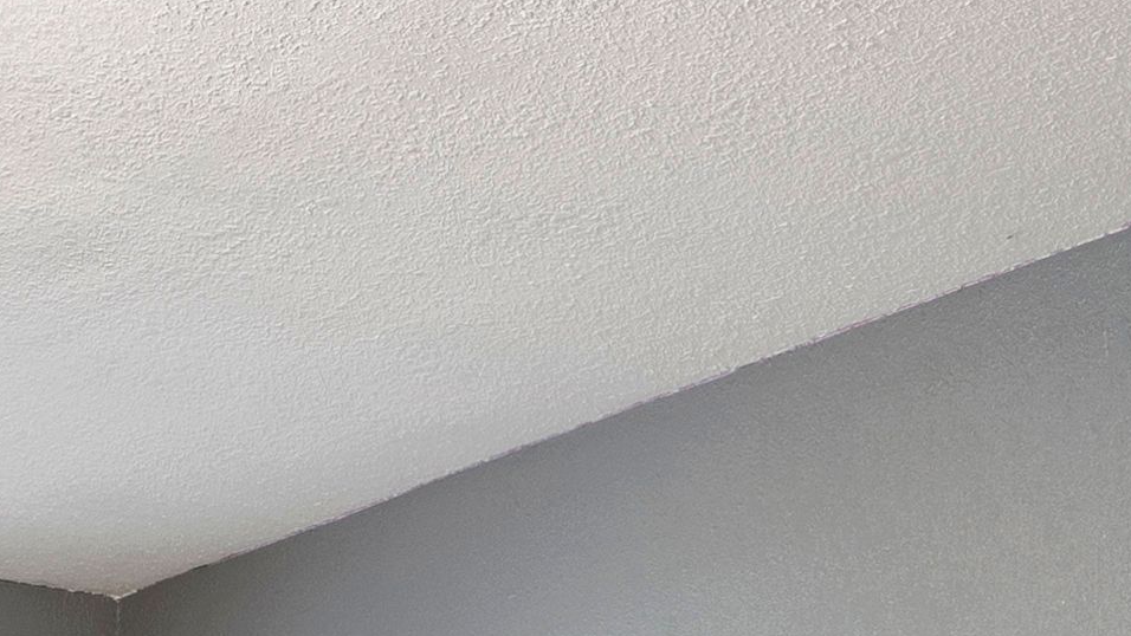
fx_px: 2369
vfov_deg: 13.3
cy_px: 1245
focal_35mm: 79
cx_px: -396
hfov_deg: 23.3
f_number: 8
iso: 640
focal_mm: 17
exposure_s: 1
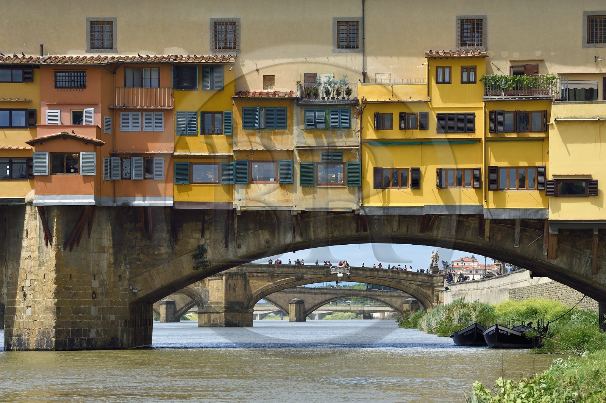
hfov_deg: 12.8
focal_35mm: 160
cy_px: 202
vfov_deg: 8.6
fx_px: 2691
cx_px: 303
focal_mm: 160
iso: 200
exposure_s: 1/250
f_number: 10
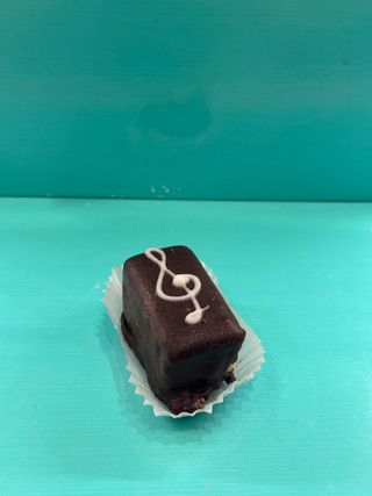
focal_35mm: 48
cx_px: 186
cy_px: 248
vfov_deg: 39.7
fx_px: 688
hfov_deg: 30.3
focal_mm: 6.76
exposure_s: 1/100
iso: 64
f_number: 1.78
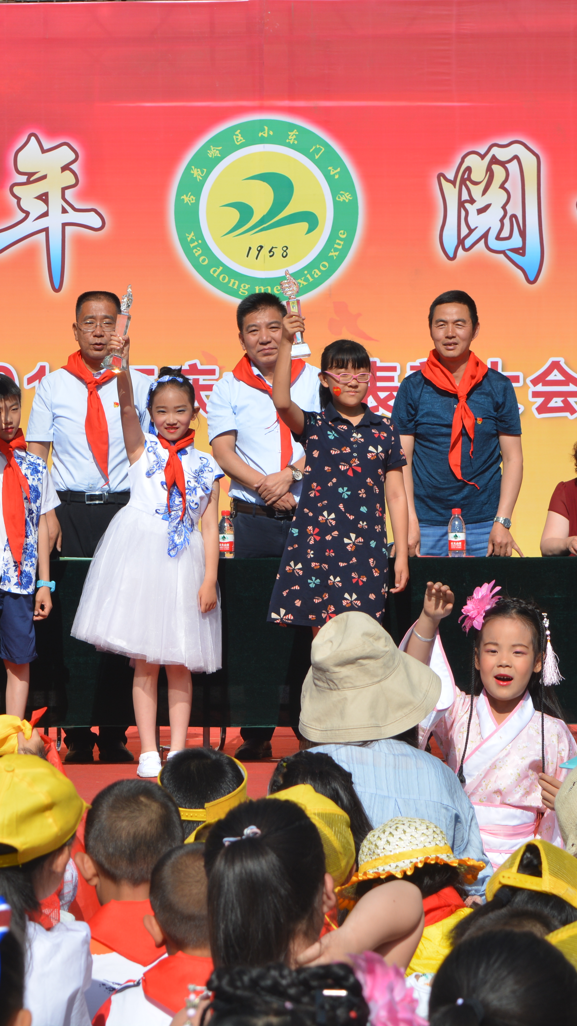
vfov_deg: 16.5
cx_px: 237
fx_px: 3530
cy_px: 513
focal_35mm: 130
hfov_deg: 9.3
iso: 100
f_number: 9
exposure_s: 1/320
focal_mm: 55
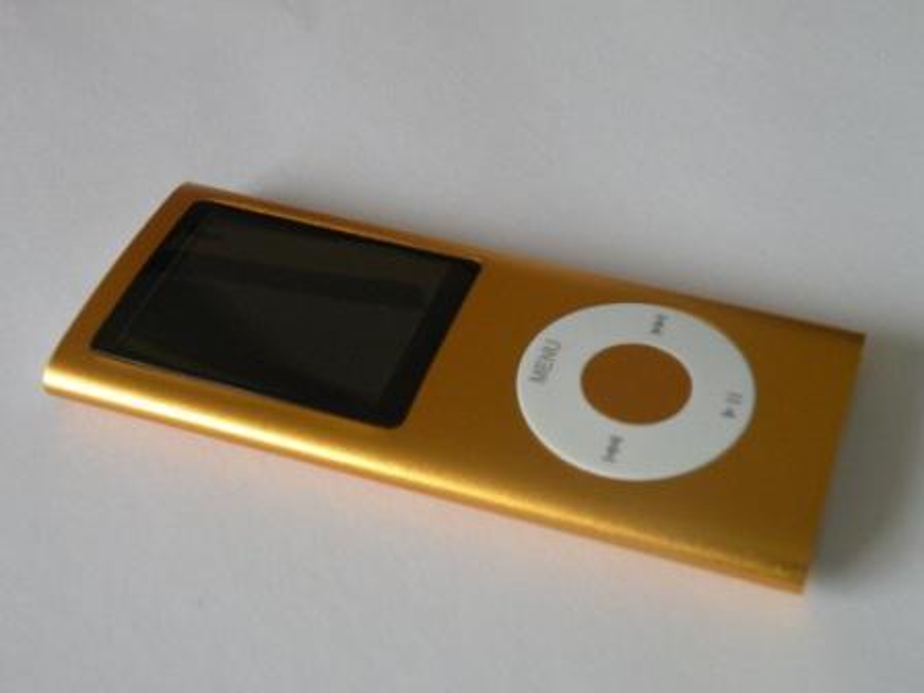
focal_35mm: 56
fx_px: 1495
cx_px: 462
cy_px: 346
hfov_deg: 34.3
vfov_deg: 26.1
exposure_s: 1/56.5
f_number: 3.5
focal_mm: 9.8
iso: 341
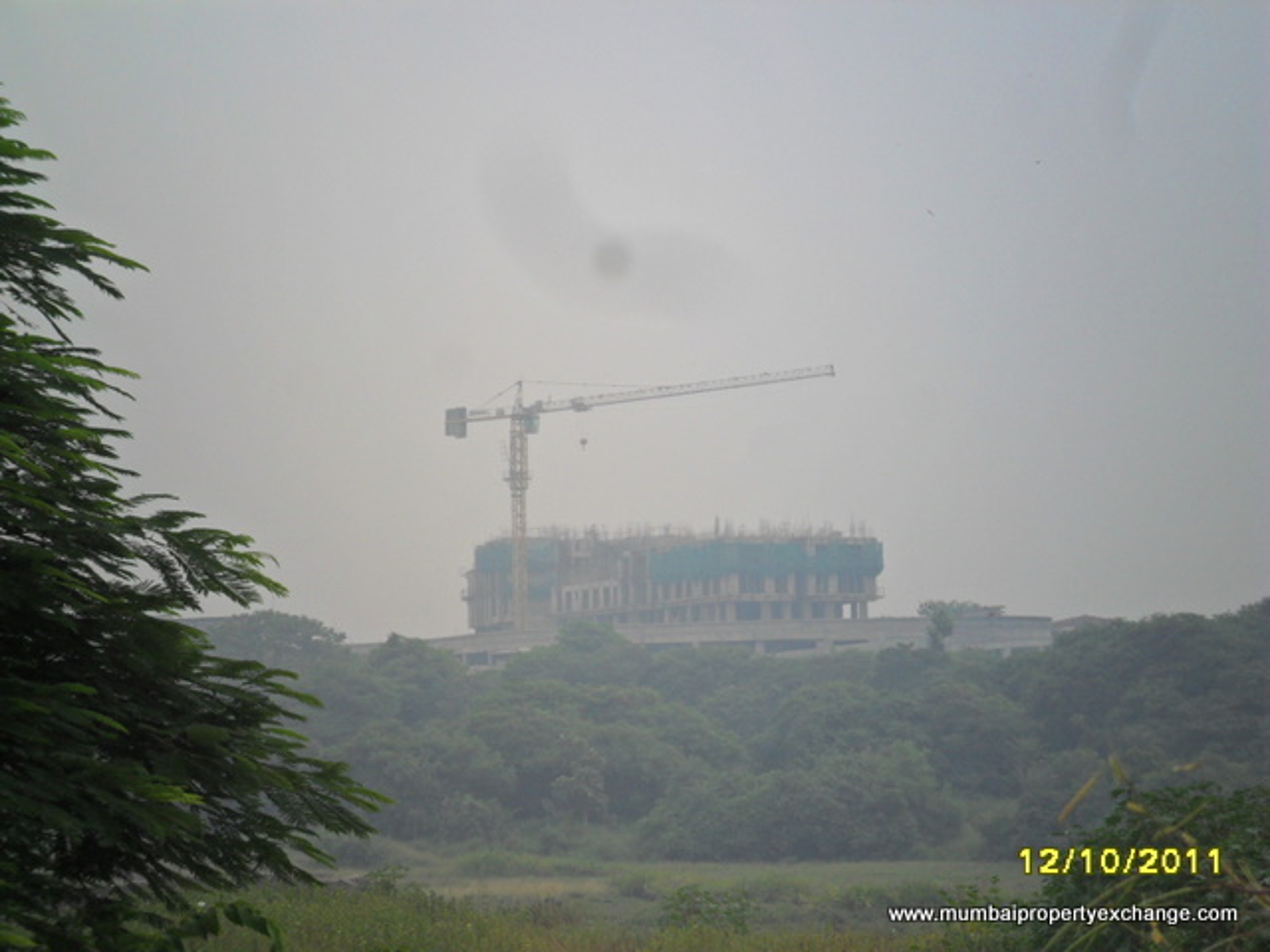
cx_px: 635
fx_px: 4953
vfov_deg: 11.0
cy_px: 476
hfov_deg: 14.6
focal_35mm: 135
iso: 100
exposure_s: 1/350
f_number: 5.9
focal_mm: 24.5
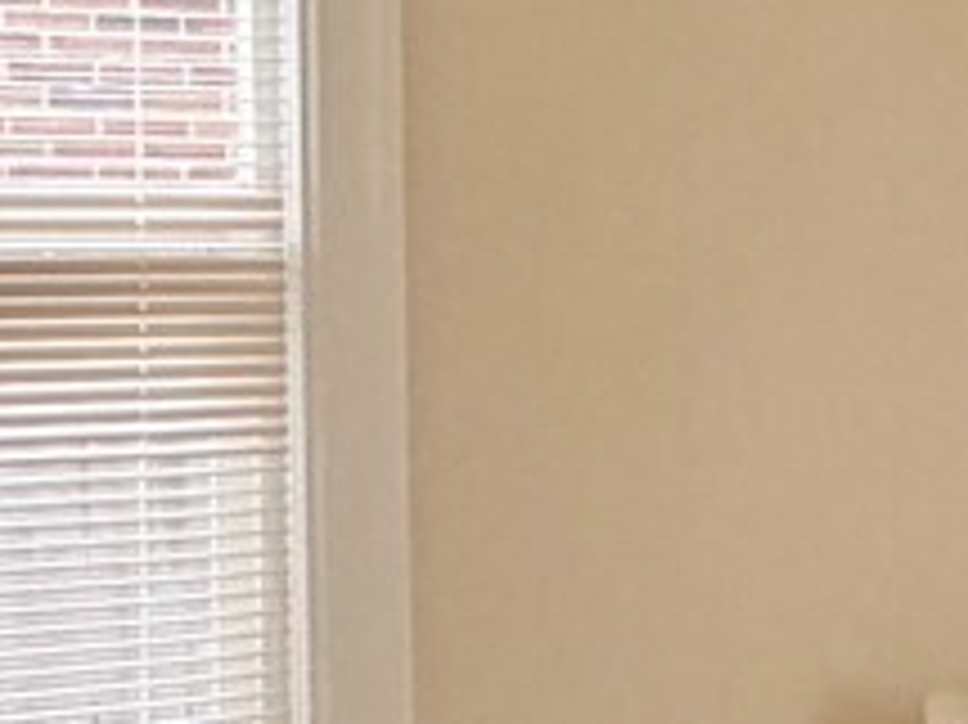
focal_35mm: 104
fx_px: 2907
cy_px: 322
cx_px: 2332
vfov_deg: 14.2
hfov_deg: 13.6
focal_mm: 2.22
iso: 80
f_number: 2.2
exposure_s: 1/121
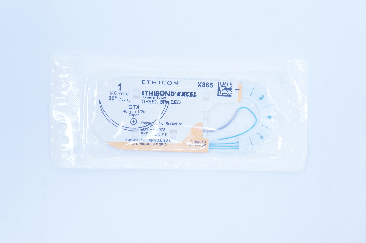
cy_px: 122
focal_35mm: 62
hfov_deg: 32.7
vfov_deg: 22.0
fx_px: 625
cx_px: 183
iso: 800
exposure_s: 1/125
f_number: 5.6
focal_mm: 41
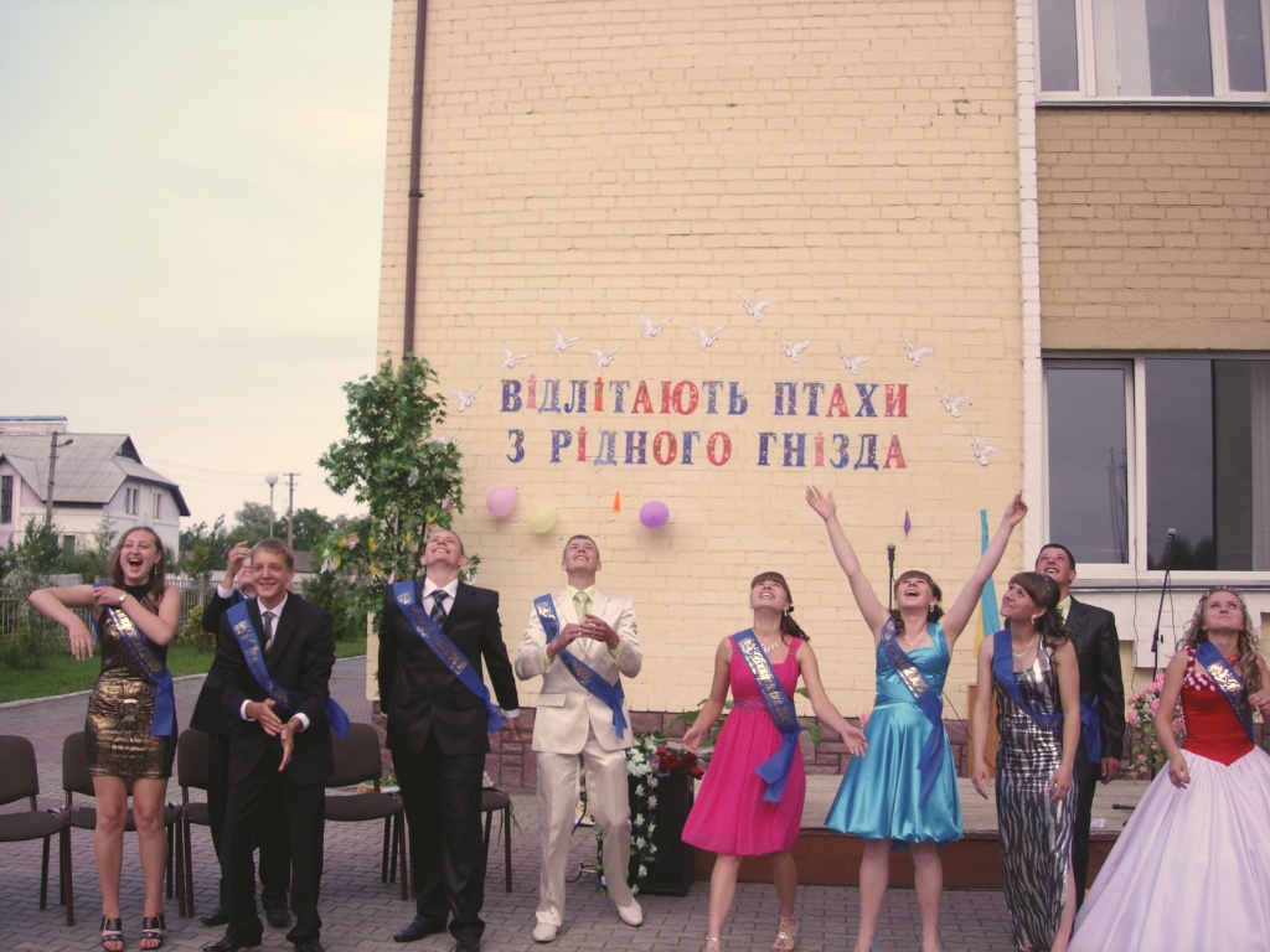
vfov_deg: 37.7
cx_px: 635
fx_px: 1394
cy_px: 476
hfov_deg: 49.0
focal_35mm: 38
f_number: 2.8
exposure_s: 1/483
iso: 64
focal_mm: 7.8
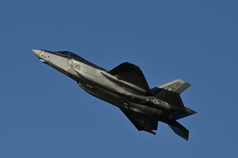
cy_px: 79
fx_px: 1983
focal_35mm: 300
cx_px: 119
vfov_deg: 4.6
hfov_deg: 6.9
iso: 320
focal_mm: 200
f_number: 6.3
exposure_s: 1/1600
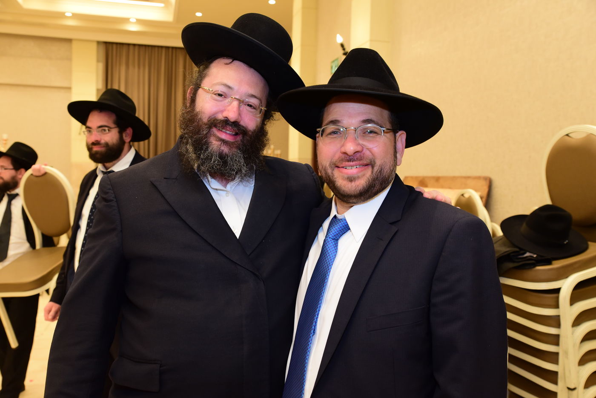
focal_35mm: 36
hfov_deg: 53.1
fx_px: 596
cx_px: 298
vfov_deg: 36.9
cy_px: 199
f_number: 5.6
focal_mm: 36
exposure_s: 1/125
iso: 2000
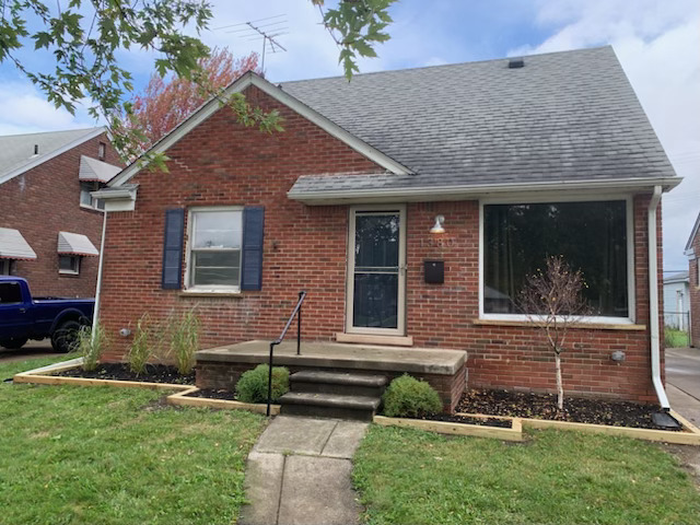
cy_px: 262
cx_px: 350
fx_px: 526
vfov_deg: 53.1
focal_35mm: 26
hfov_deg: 67.3
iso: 25
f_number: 1.8
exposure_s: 1/510
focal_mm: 4.25
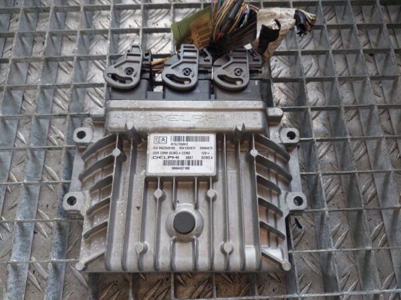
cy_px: 150
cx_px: 200
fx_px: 290
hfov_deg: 69.4
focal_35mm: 25
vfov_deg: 54.9
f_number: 1.8
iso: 160
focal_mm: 5.23
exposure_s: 1/100
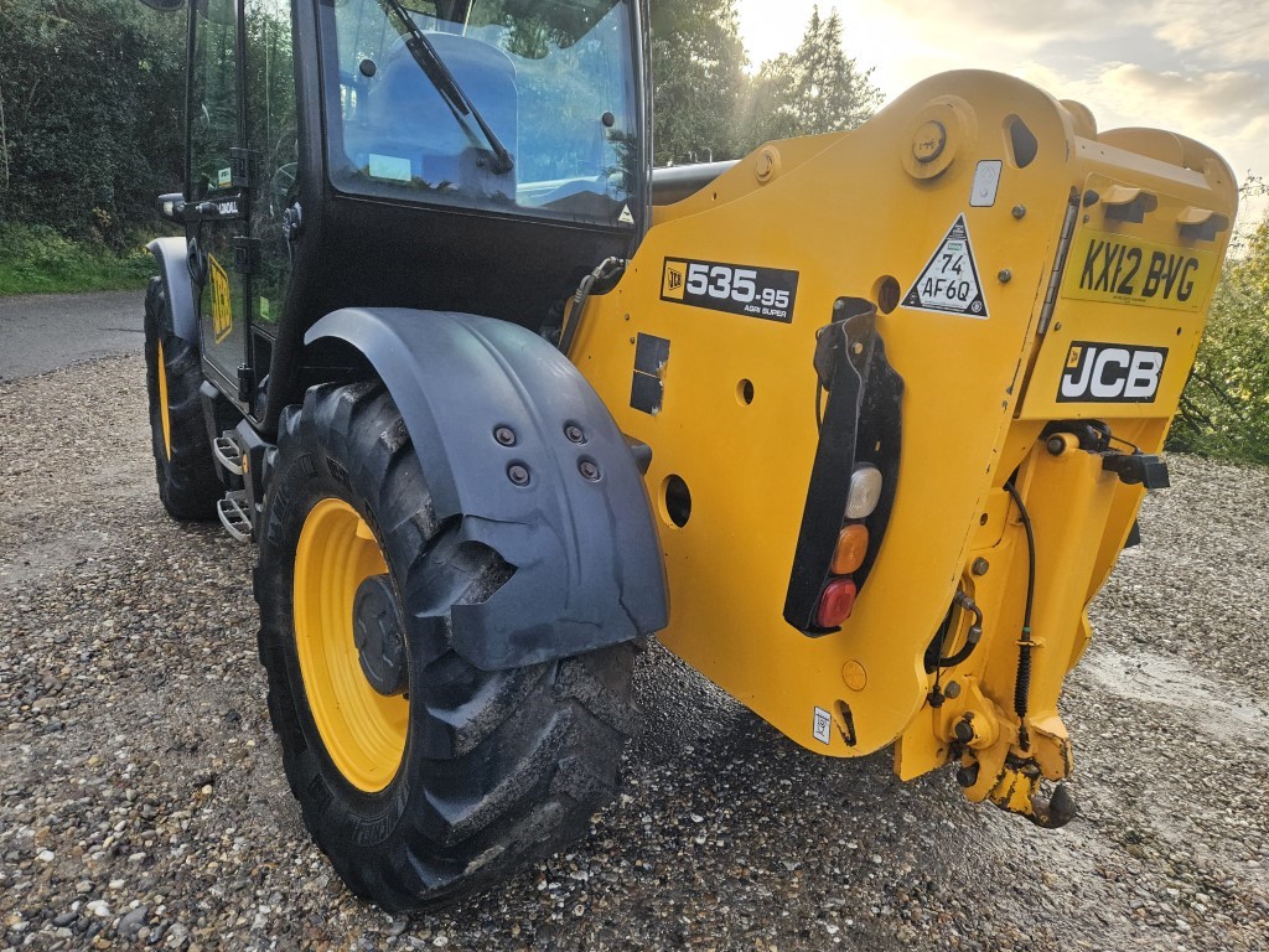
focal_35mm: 23
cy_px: 476
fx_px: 843
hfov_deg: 73.9
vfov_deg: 58.9
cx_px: 634
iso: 64
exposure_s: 1/359
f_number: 1.8
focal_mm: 5.4
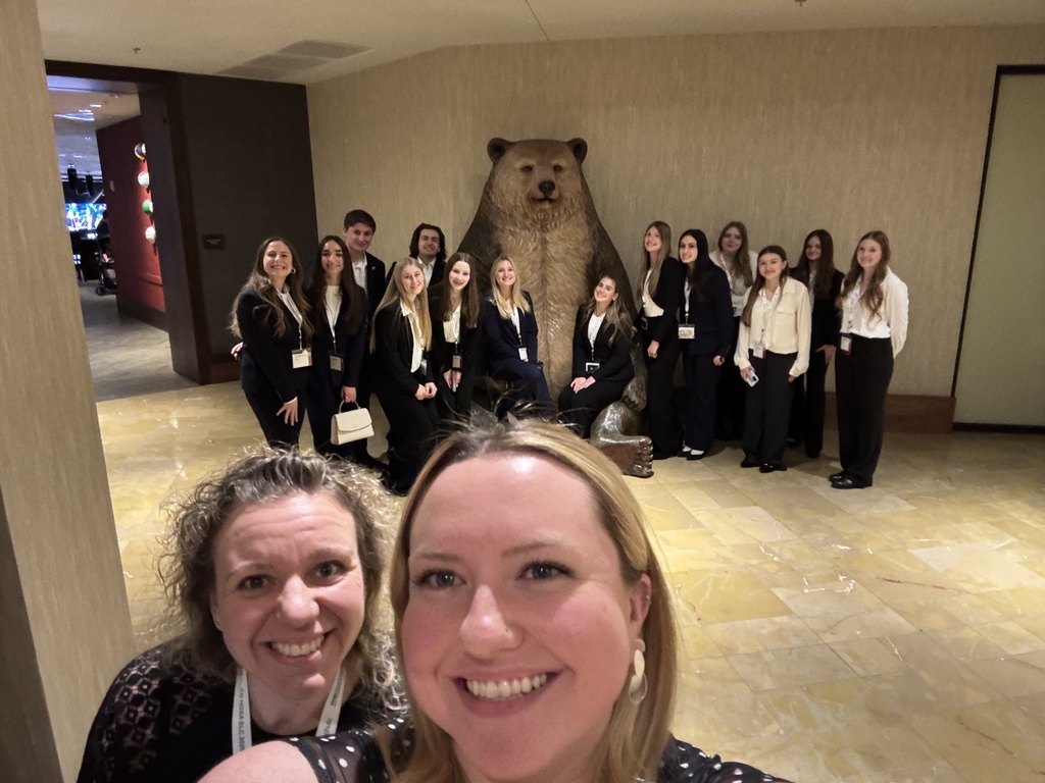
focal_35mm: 23
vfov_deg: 58.9
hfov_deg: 73.9
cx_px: 522
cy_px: 392
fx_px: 694
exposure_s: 1/15
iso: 640
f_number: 1.9
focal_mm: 2.69
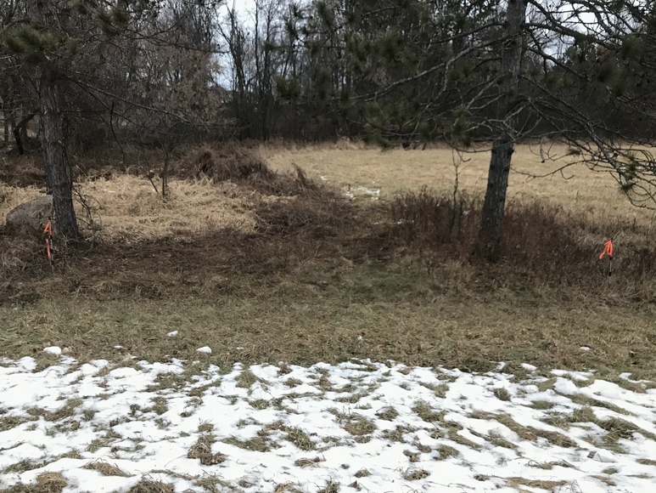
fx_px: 531
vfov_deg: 49.8
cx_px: 328
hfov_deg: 63.4
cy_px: 246
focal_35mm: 28
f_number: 1.8
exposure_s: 1/15
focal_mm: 3.99
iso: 50
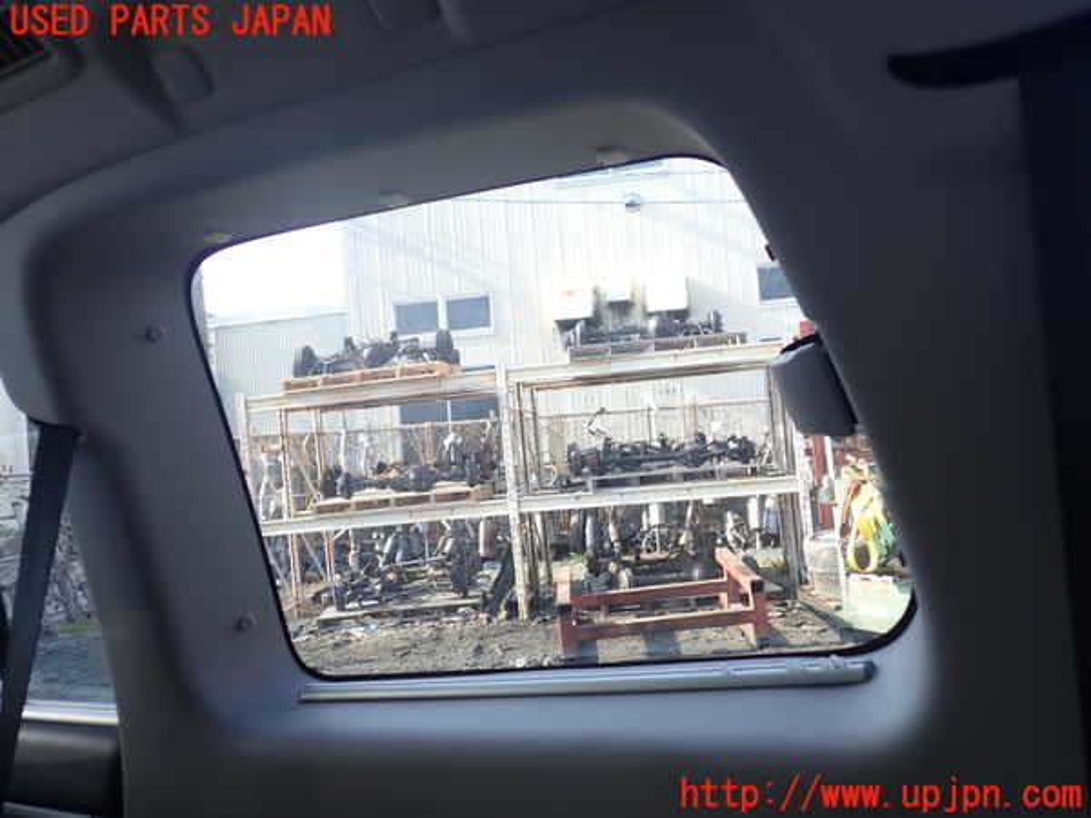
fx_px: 946
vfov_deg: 46.8
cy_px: 409
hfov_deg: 60.0
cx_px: 546
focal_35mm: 30
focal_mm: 5.4
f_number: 2.3
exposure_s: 1/80
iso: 100
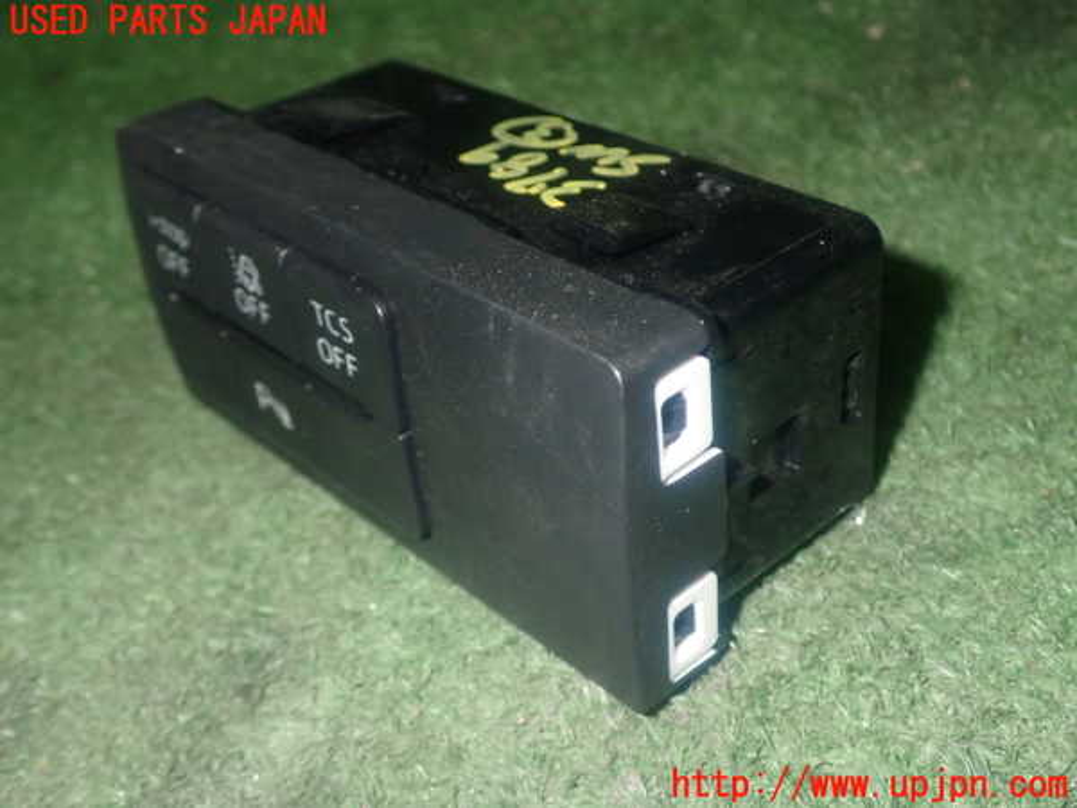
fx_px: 1369
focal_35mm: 44
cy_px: 404
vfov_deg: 32.9
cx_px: 538
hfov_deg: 42.9
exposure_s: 1/40
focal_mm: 7.84
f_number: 9
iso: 800
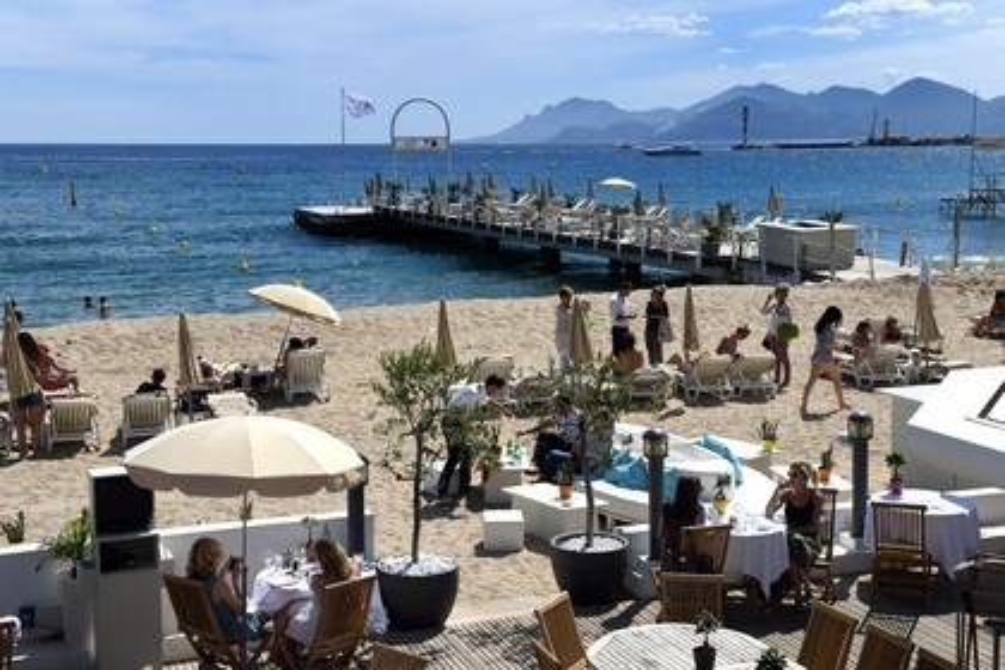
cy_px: 335
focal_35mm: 50
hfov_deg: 39.6
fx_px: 1396
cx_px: 502
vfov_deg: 27.0
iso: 200
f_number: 14
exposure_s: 1/320
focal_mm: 50
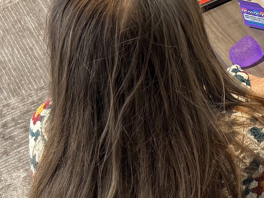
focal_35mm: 96
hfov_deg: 17.0
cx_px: 467
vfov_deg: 15.4
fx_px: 732
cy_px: 81
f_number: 1.78
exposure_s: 1/60
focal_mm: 6.76
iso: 160
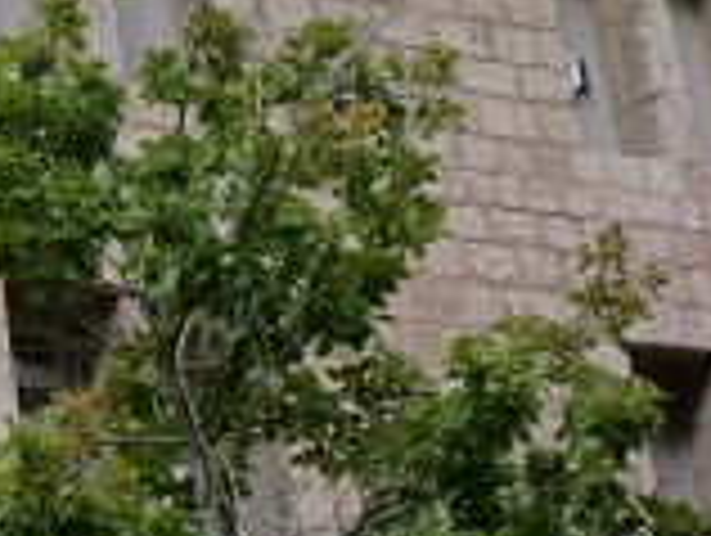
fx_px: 3497
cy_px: -513
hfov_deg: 11.0
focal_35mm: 170
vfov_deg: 8.3
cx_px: -459
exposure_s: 1/500
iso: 64
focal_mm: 6.3
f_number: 3.1
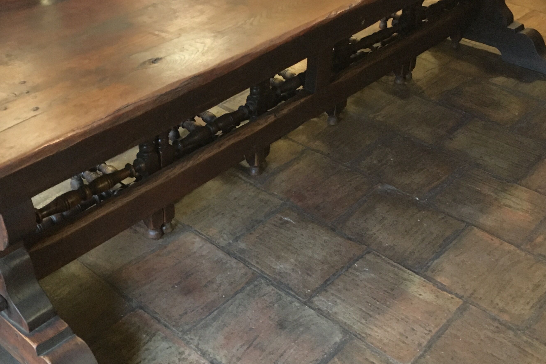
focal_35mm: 46
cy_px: 132
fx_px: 698
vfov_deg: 29.1
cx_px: 249
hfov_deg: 42.7
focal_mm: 4.15
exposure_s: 1/17
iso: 400
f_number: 2.2
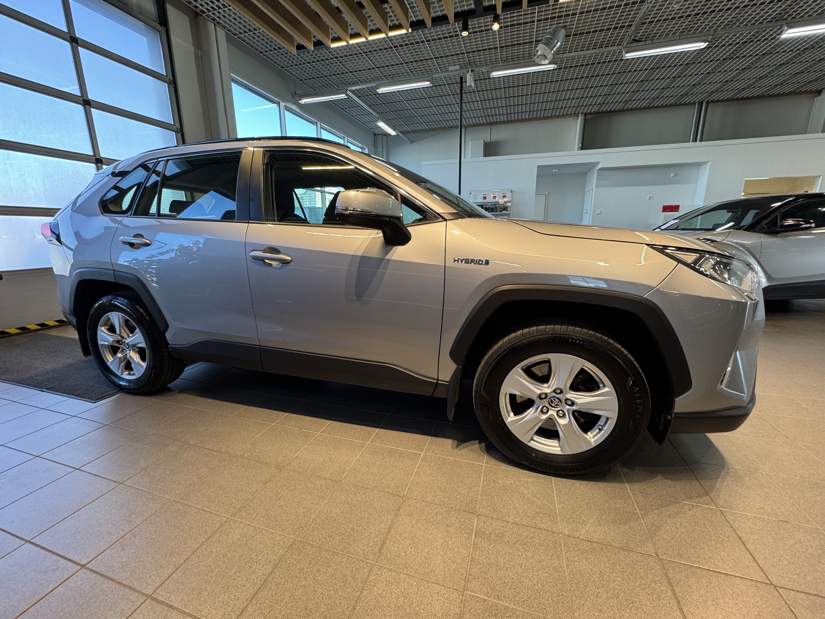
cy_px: 310
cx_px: 412
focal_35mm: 14
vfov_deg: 85.7
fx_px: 334
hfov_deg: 102.1
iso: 100
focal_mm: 2.22
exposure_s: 1/100
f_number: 2.2
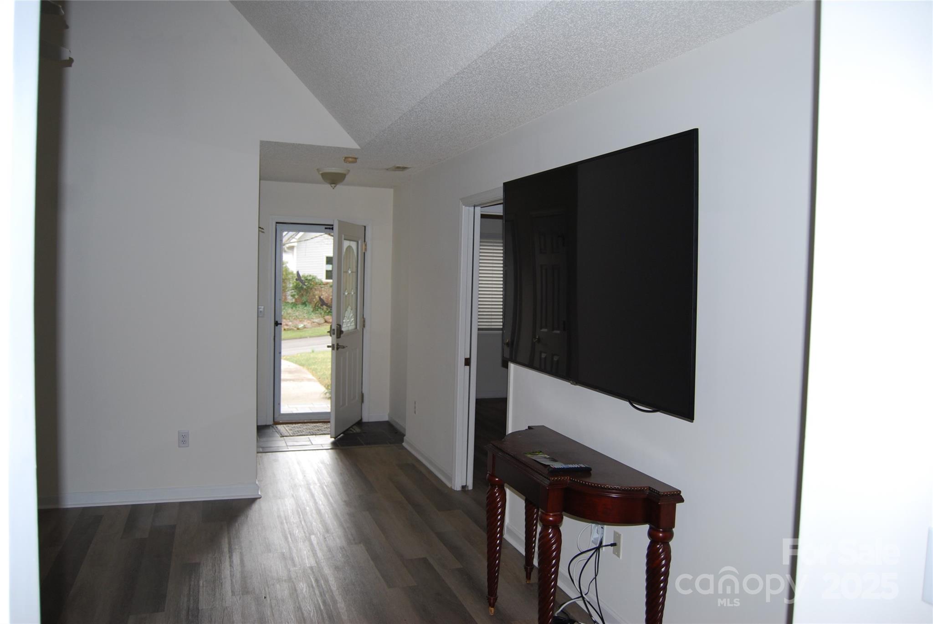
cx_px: 466
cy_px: 312
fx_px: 700
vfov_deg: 48.0
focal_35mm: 27
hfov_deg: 67.3
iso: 200
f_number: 3.5
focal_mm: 18
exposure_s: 1/60
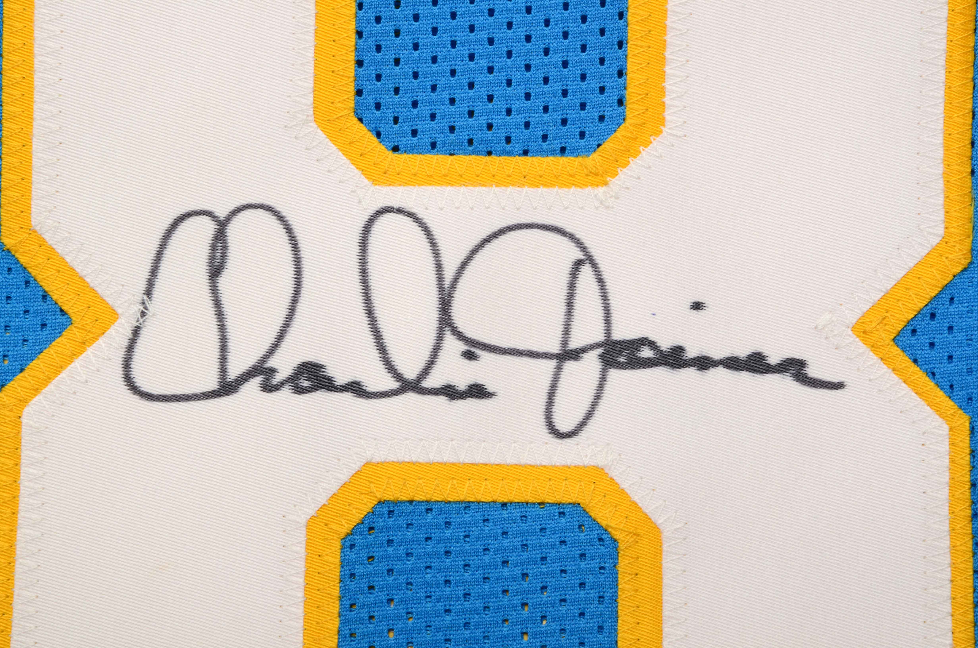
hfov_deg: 13.1
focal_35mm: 158
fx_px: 4270
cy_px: 324
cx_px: 489
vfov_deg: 8.7
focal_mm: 105
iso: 200
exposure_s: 1/160
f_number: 22
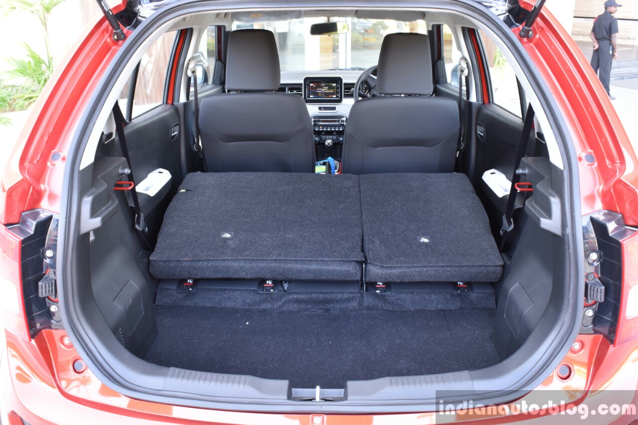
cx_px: 319
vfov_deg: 47.9
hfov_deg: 67.4
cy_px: 212
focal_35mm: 27
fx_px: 478
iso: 500
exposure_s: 1/8
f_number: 11
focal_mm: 18
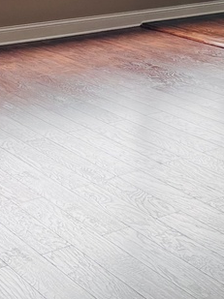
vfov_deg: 19.9
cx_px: 254
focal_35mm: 91
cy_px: -80
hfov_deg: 15.7
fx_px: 787
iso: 80
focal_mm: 5.7
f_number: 1.5
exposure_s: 1/120
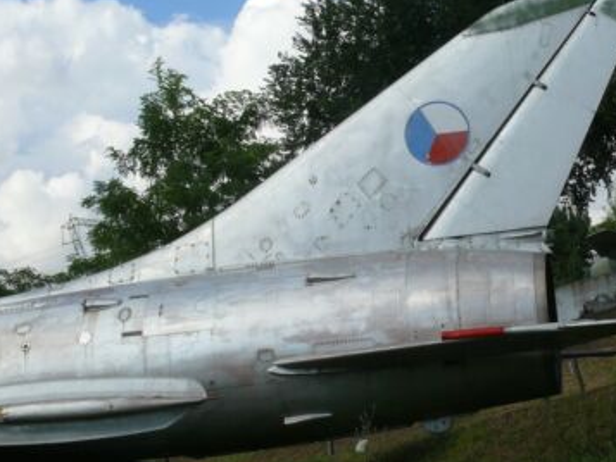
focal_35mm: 77
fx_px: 1371
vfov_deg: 19.1
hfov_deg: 25.2
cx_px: 421
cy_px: 199
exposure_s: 1/400
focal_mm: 9.6
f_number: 7.1
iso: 100
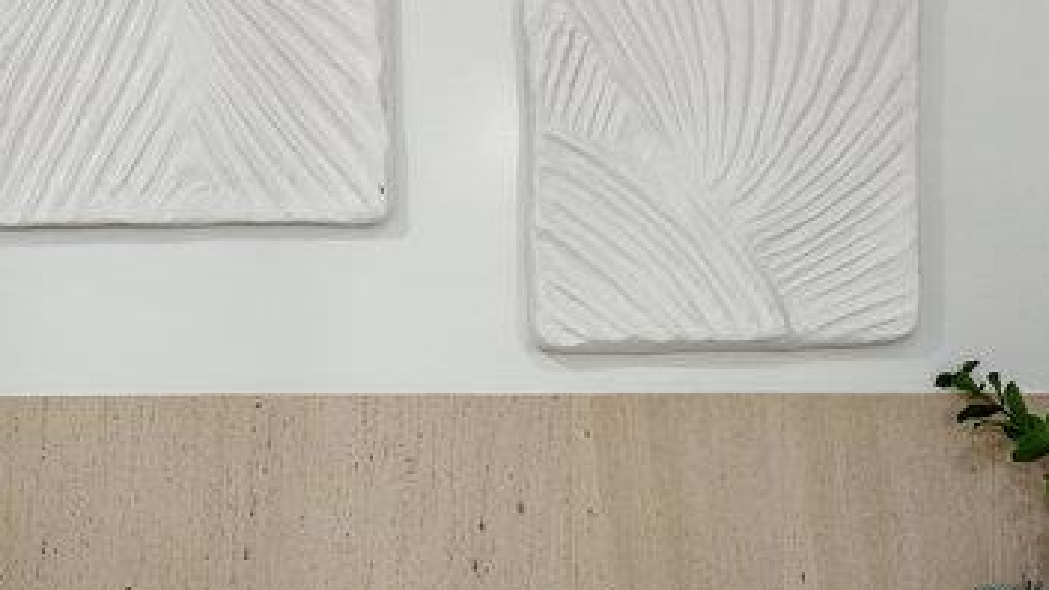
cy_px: 295
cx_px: 185
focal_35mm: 50
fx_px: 1391
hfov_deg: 39.4
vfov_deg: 24.0
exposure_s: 1/40
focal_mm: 14
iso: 400
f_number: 3.5
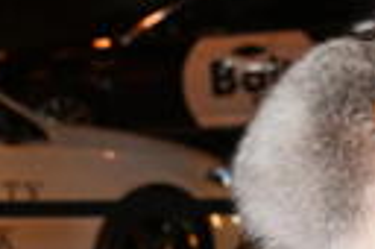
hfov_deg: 9.0
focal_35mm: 226
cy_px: 228
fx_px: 2351
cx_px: 398
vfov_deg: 6.1
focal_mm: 42
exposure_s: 1/125
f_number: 5.6
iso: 2500
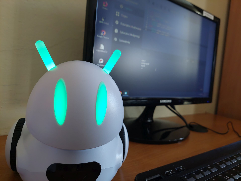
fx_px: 174
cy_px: 90
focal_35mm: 25
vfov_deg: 54.9
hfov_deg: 69.4
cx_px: 120
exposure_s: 1/50
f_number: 1.8
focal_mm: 5.23
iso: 160
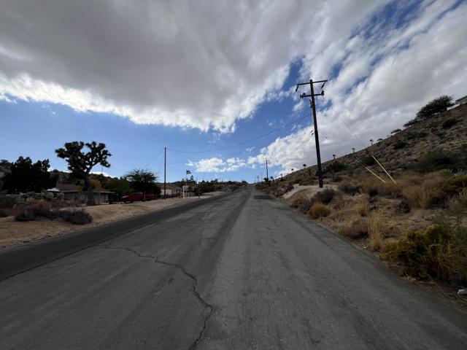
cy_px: 175
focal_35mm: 13
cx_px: 234
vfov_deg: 89.9
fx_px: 175
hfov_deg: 106.2
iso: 32
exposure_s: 1/3311
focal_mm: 1.57
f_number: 1.8
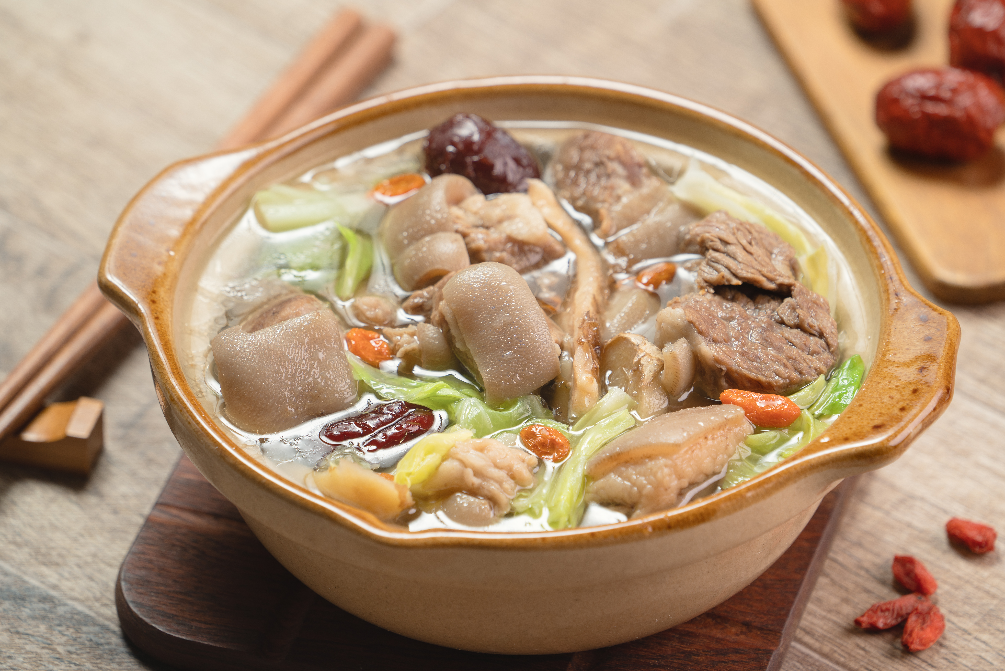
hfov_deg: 7.5
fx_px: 7678
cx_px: 502
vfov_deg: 5.0
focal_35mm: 275
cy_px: 336
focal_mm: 275
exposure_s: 1/200
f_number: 7.1
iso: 100
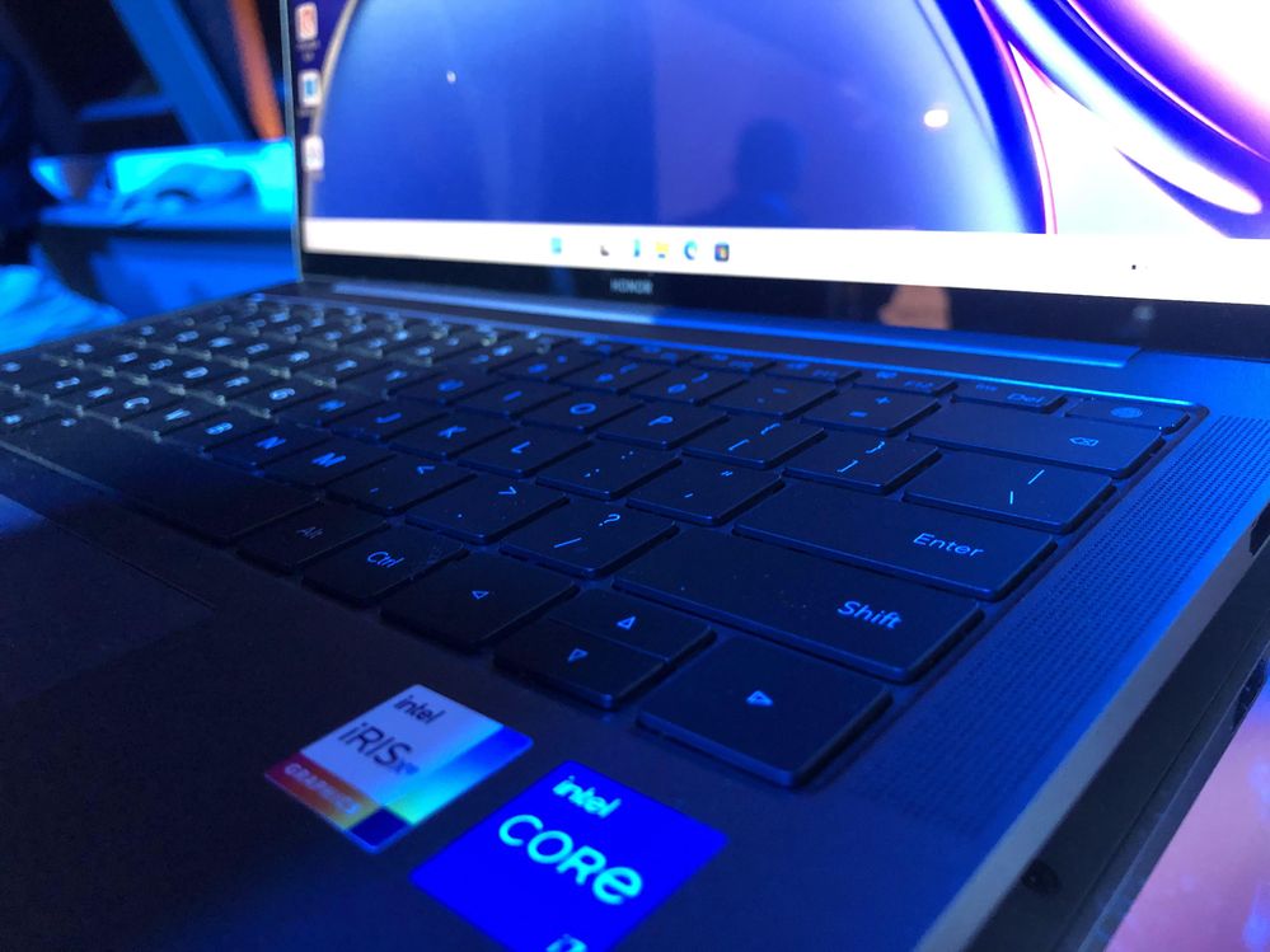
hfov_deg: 63.5
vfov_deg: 49.7
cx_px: 635
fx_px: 1027
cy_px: 476
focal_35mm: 28
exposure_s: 1/11
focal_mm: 4
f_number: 1.8
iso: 100
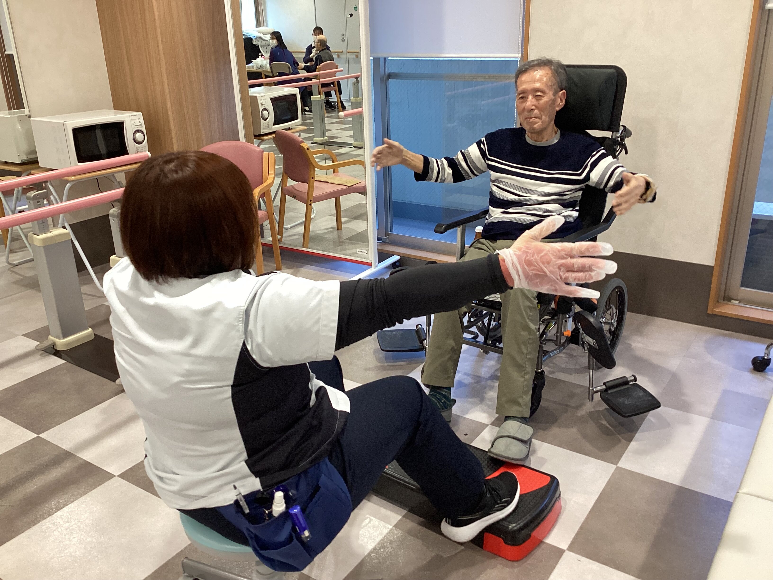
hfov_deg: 58.4
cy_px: 290
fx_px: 692
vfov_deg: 45.4
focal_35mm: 31
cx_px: 386
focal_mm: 3.3
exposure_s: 1/50
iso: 125
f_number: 2.4
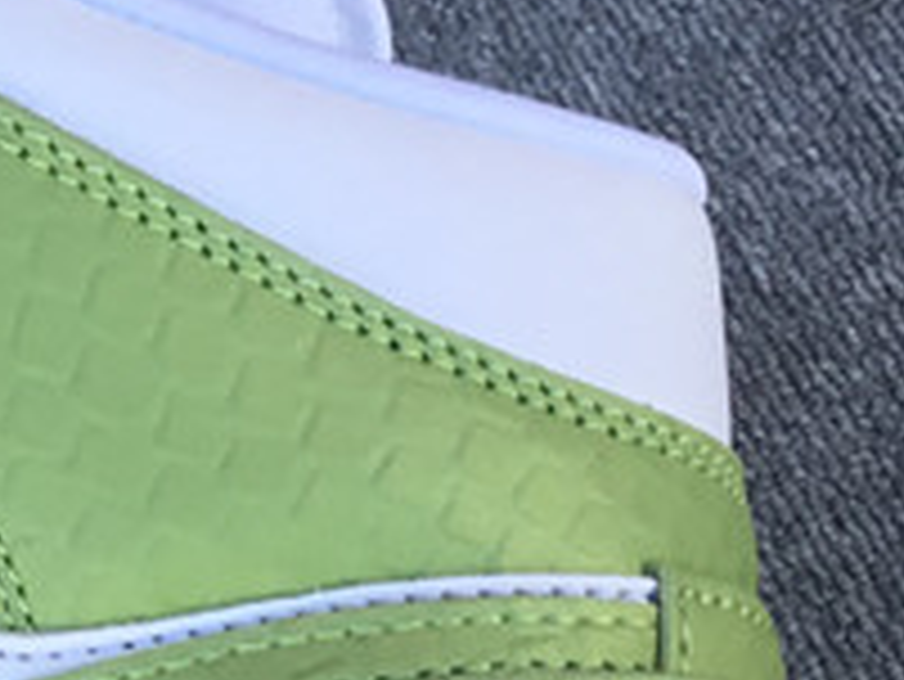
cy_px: 511
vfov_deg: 10.7
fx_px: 3632
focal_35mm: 139
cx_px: -270
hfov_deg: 13.7
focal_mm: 3.3
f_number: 2.4
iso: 25
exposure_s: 1/129
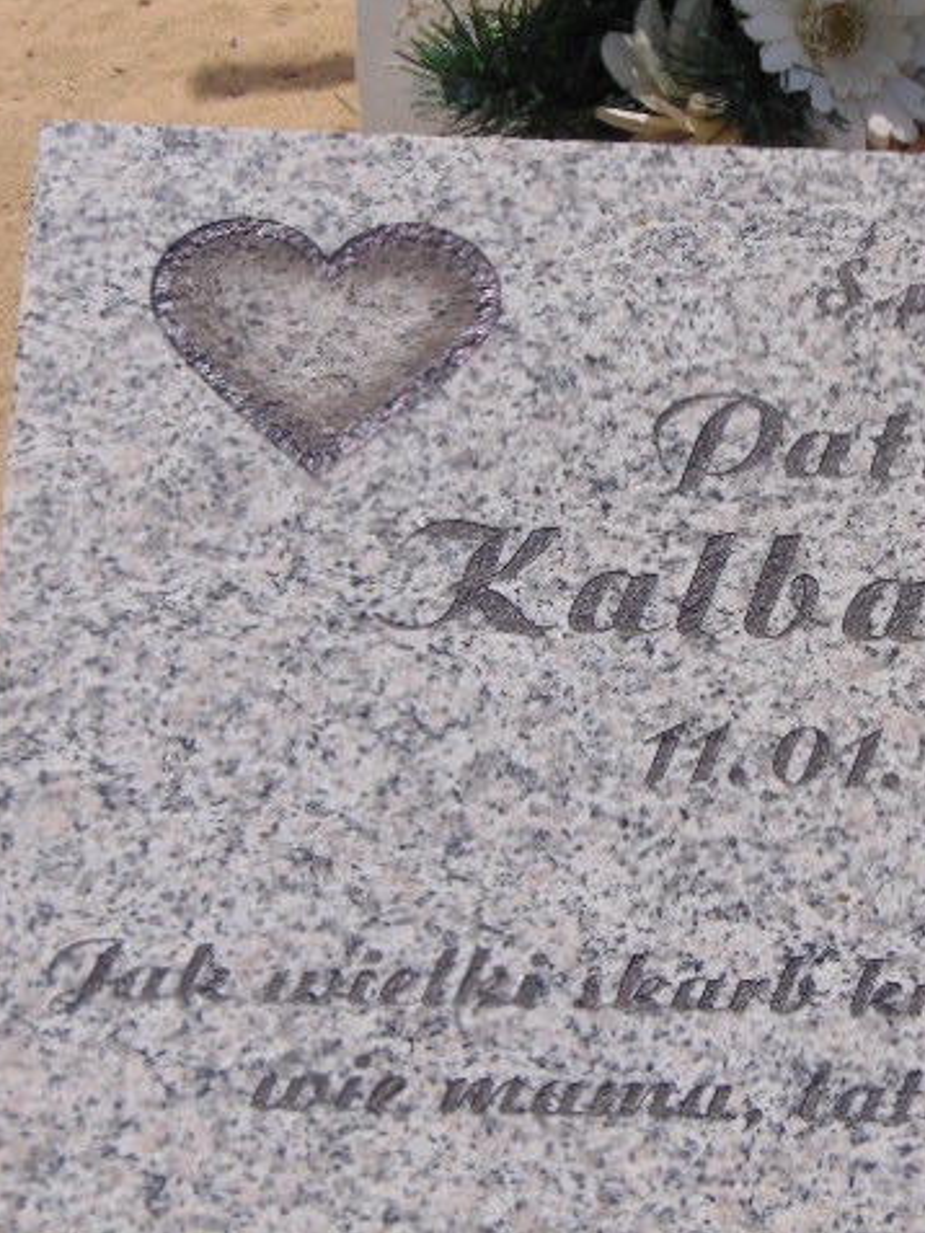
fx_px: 5164
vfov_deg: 13.6
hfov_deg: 10.2
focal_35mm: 145
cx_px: 804
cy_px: 615
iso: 80
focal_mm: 19.4
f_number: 10.1
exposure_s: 1/500
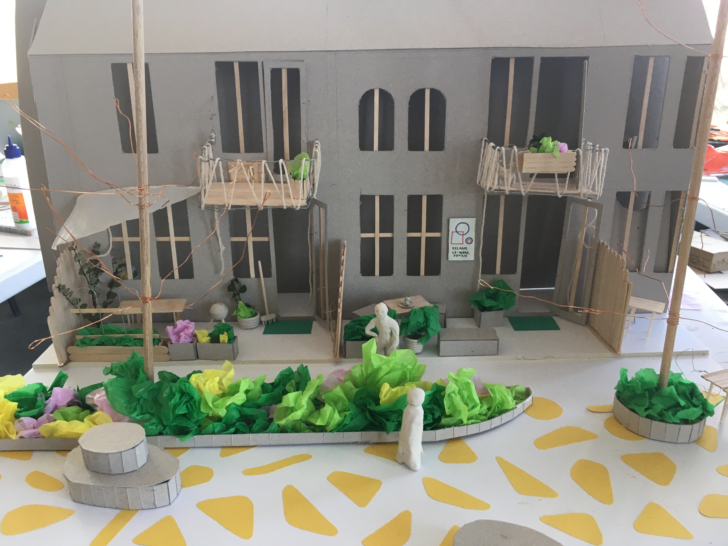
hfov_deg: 61.7
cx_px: 364
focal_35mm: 29
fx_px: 610
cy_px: 273
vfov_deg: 48.2
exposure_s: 1/33
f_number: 2.2
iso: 40
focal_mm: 4.15
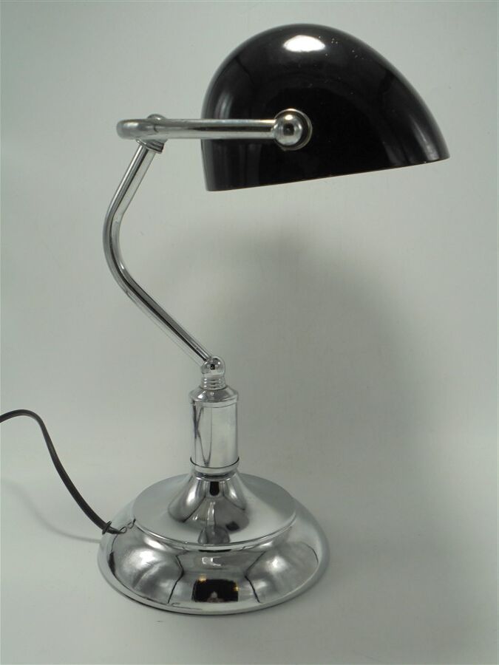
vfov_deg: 43.9
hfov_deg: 33.6
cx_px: 250
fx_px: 826
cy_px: 332
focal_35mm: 43
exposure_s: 1/80
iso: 100
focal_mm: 7.8
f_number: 4.5
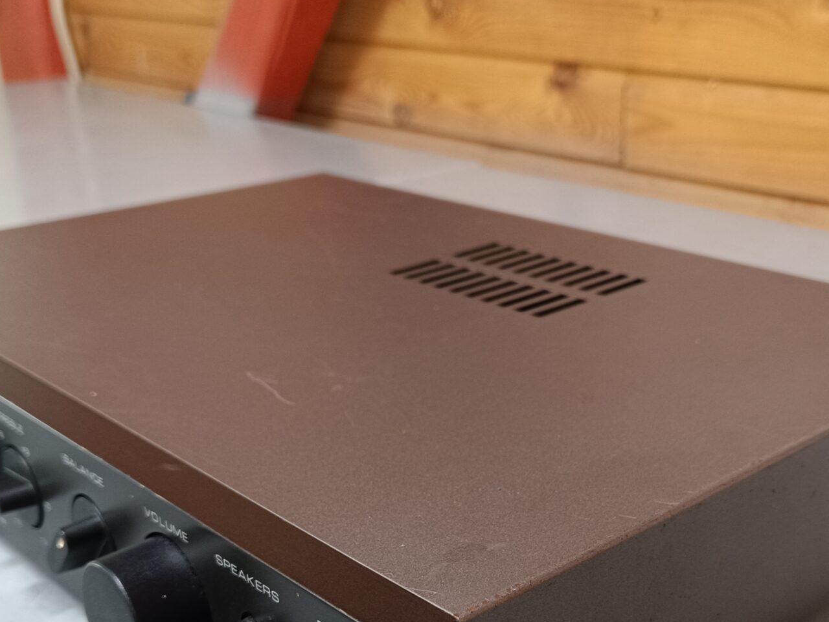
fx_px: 1150
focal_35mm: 48
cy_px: 459
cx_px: 492
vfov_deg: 29.8
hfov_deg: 39.5
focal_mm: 5.59
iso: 684
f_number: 1.88
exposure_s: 1/25
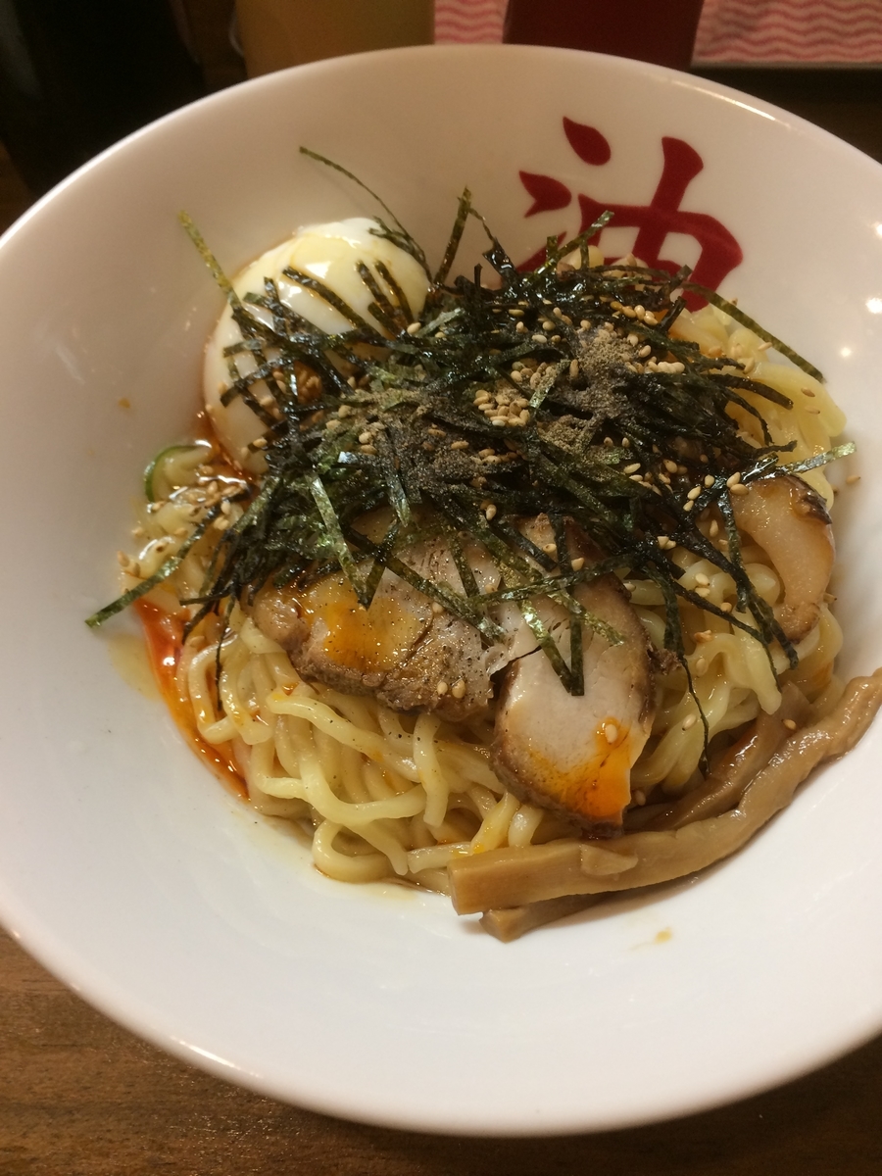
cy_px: 588
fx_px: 985
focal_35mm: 29
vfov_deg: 61.7
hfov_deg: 48.2
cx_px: 441
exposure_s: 1/30
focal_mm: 4.15
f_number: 2.2
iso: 80
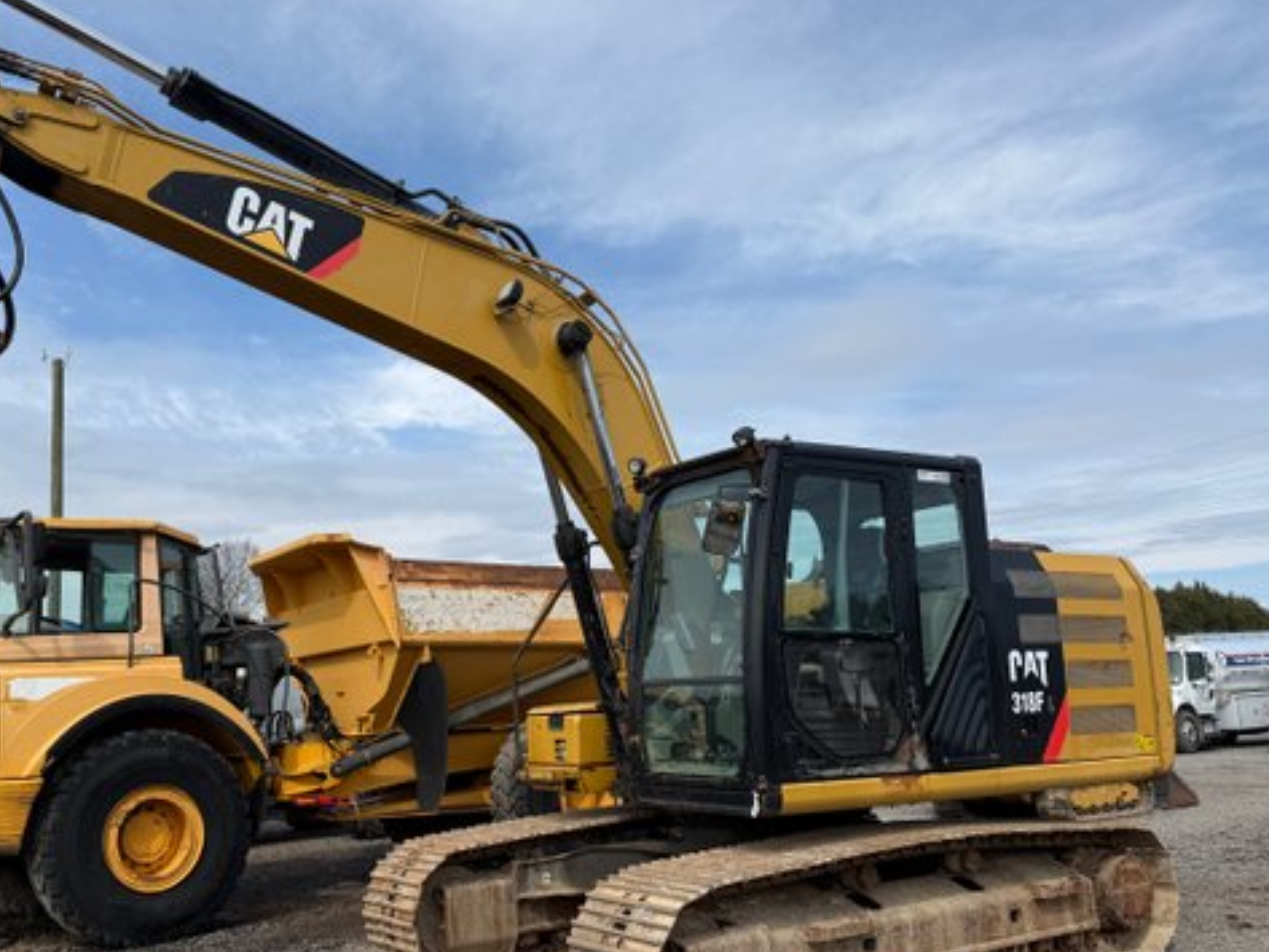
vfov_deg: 44.0
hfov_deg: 55.8
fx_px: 1173
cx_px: 436
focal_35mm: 32
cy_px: 551
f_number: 1.78
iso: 80
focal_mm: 6.76
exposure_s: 1/4673
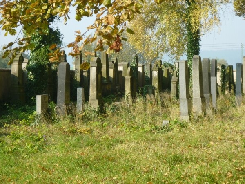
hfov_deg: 14.9
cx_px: 122
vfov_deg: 11.2
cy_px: 92
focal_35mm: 132
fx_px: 934
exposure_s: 1/125
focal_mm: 22
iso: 100
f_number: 5.9
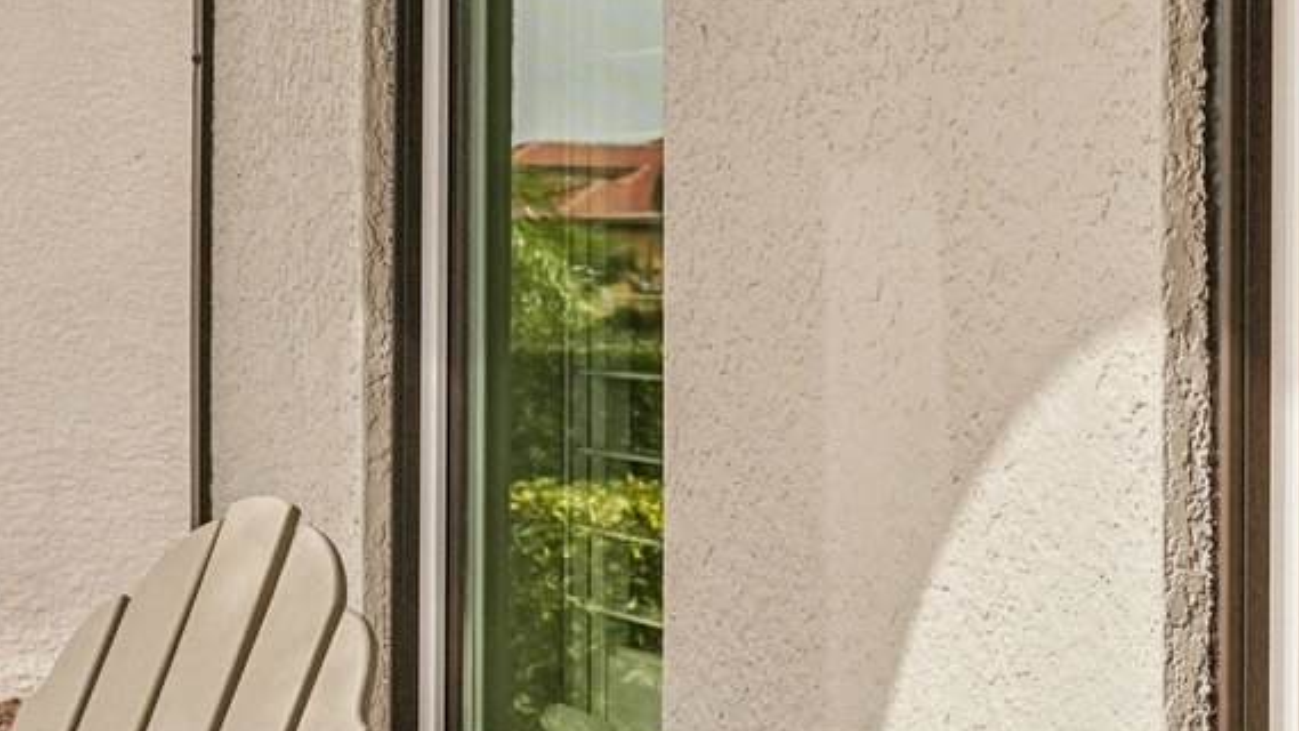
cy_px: 307
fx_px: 4546
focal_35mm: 132
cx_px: 566
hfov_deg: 16.3
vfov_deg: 9.2
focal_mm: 35
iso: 400
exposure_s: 1/500
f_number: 8
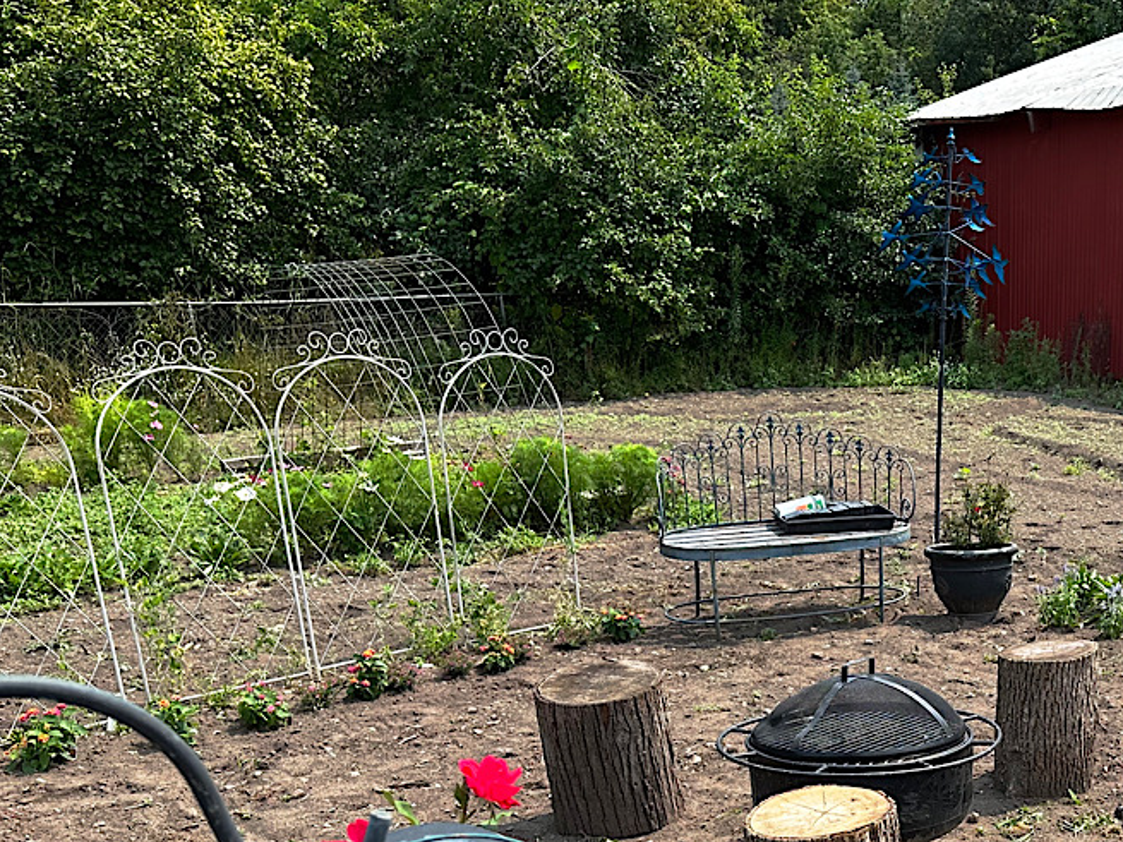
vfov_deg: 31.2
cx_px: 984
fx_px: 1427
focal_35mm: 44
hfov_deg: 40.1
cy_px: 768
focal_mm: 6.86
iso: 80
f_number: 1.78
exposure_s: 1/2353
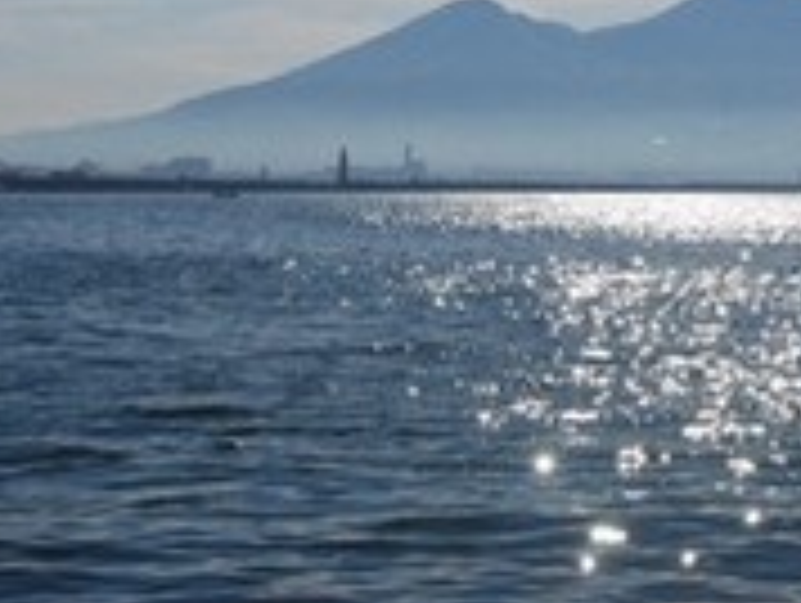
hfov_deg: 18.7
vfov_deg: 14.2
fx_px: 2387
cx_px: 745
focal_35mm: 103
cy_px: 50
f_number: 11
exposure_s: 1/500
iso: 100
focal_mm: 32
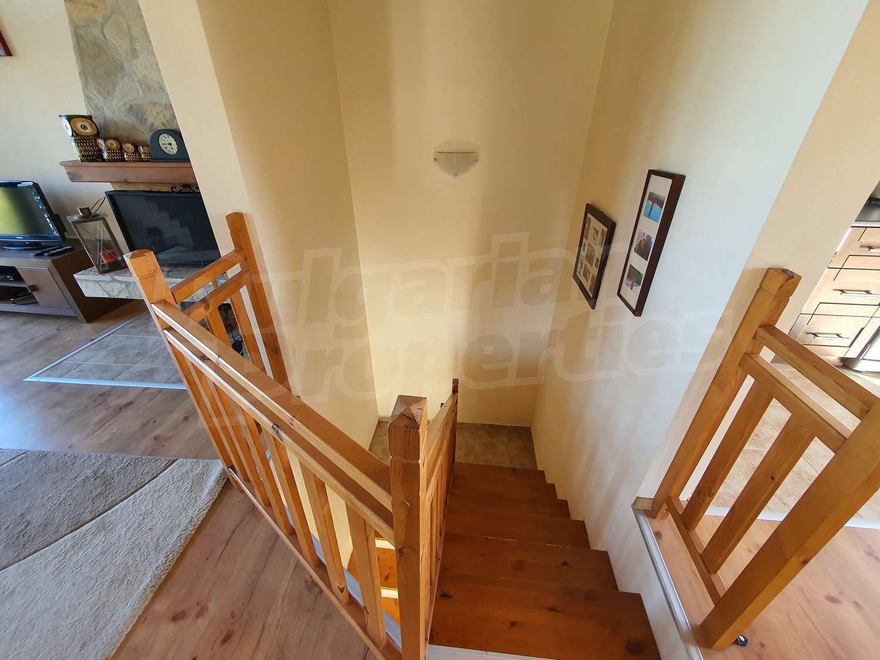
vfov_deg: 89.9
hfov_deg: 106.2
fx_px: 330
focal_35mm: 13
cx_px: 440
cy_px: 330
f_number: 2.2
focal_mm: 1.8
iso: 125
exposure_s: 1/50
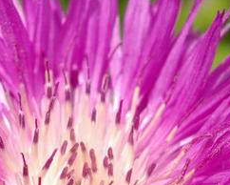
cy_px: 195
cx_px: 105
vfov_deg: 9.2
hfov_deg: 11.6
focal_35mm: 166
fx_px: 1131
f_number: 8
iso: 400
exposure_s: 1/750
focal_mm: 45
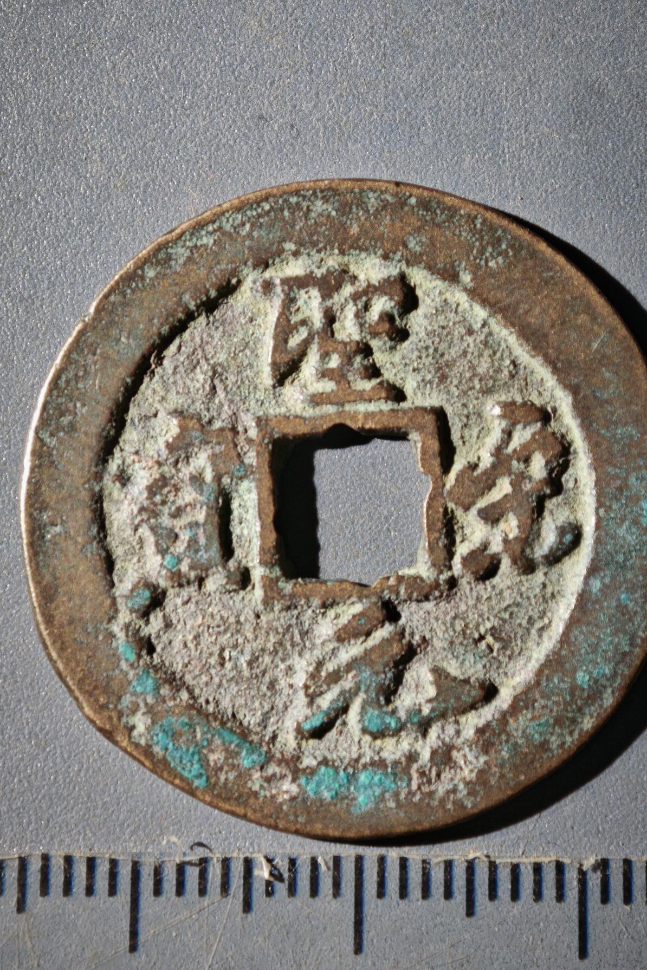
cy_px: 483
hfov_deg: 14.9
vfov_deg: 22.1
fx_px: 2480
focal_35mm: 92
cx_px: 357
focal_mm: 9
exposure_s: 1/100
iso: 200
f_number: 2
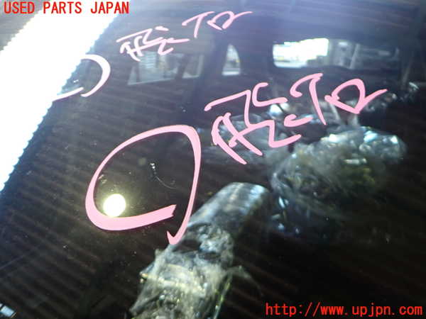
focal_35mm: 25
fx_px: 308
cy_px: 160
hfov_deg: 69.4
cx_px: 213
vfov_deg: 54.9
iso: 250
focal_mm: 4.5
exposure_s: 1/30
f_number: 2
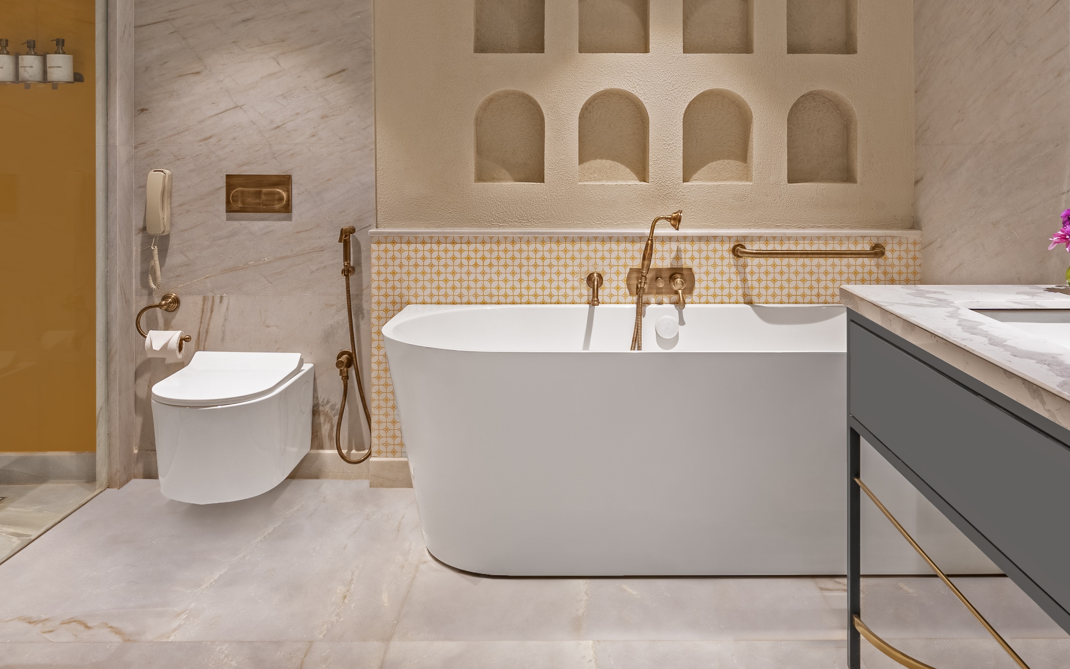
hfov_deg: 62.7
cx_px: 594
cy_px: 160
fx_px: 875
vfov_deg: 40.6
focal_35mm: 30
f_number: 16
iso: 100
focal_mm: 16
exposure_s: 1/4
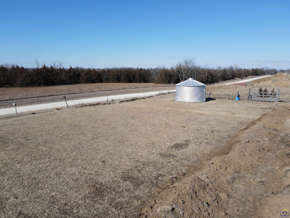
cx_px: 145
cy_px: 109
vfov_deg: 56.8
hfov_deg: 71.6
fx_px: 201
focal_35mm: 24
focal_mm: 4.5
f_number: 2.8
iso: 100
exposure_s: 1/800
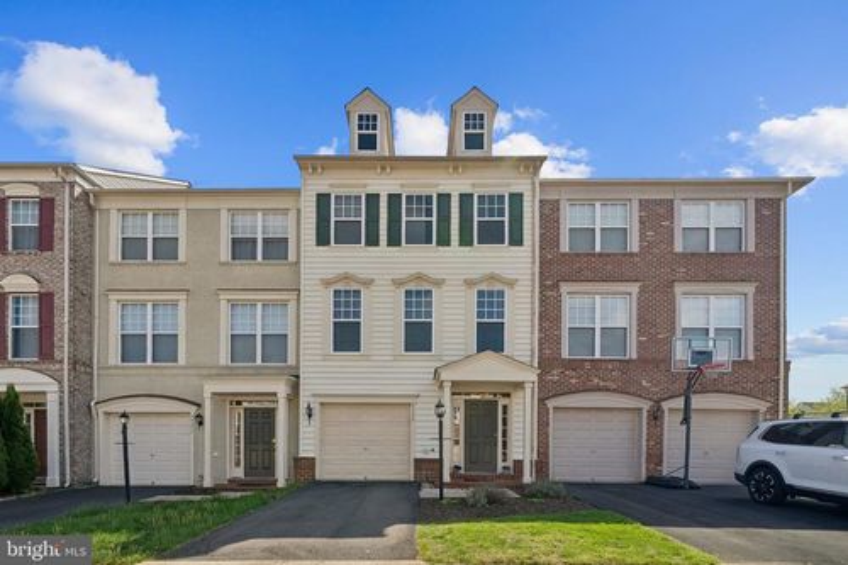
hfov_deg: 96.8
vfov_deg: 73.7
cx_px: 424
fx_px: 377
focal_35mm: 16
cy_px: 282
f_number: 11
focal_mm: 16
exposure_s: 1/200
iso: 200
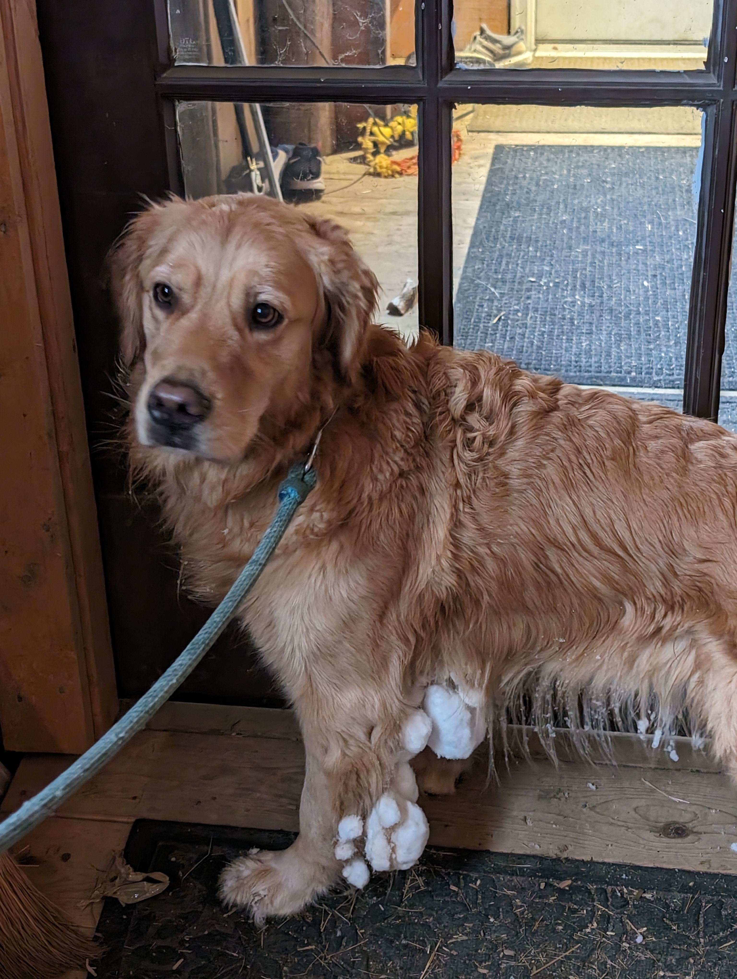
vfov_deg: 38.9
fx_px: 1388
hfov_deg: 29.7
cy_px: 490
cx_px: 368
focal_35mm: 49
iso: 347
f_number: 1.68
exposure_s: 1/35.1
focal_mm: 6.9
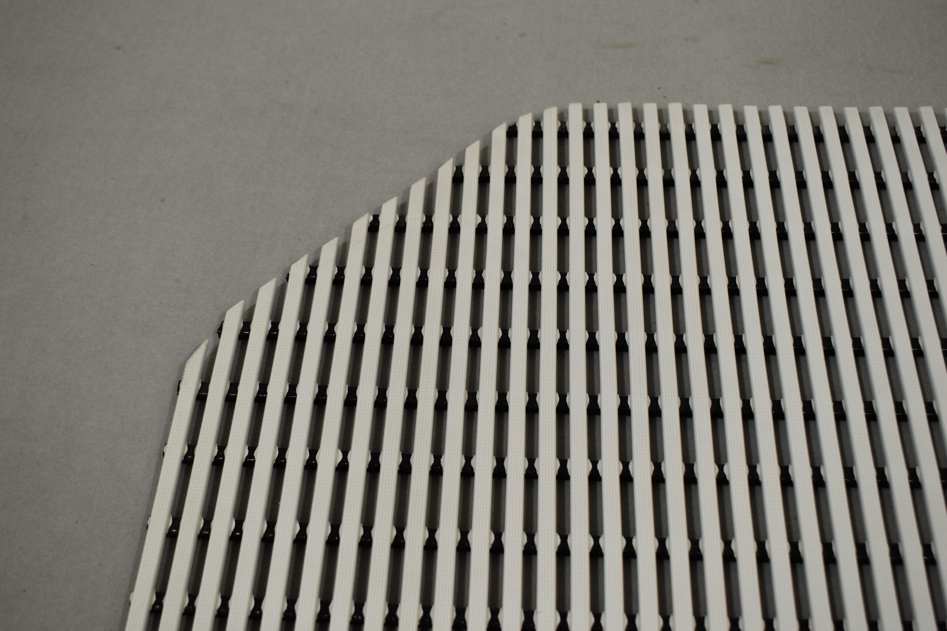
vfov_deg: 29.9
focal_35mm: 45
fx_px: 1184
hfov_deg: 43.6
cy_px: 316
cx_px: 474
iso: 280
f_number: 5.6
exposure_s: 1/125
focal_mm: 30
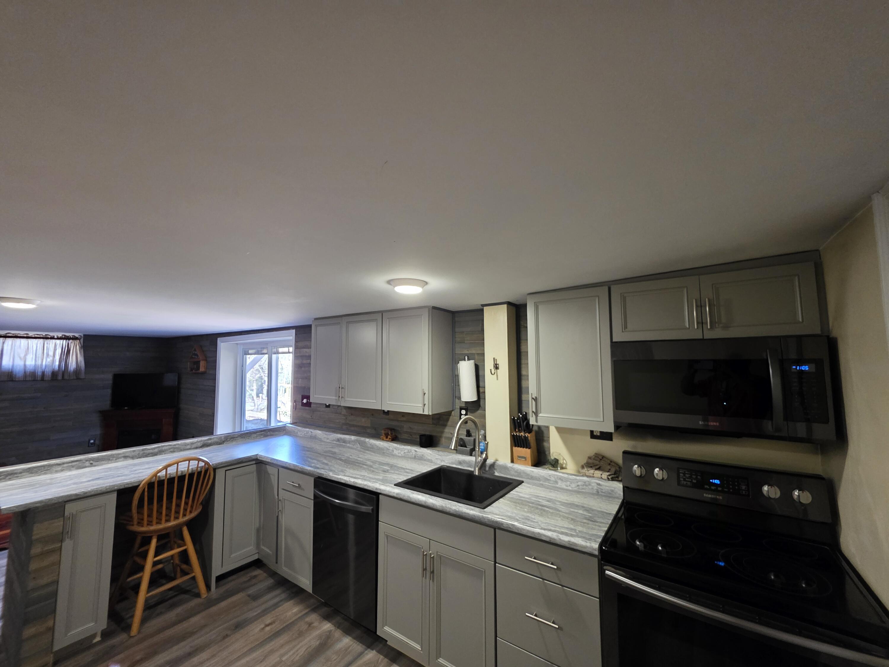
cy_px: 334
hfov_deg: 106.2
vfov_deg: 89.9
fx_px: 334
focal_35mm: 13
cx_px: 444
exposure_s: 1/60
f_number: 1.9
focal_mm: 2.2
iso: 640
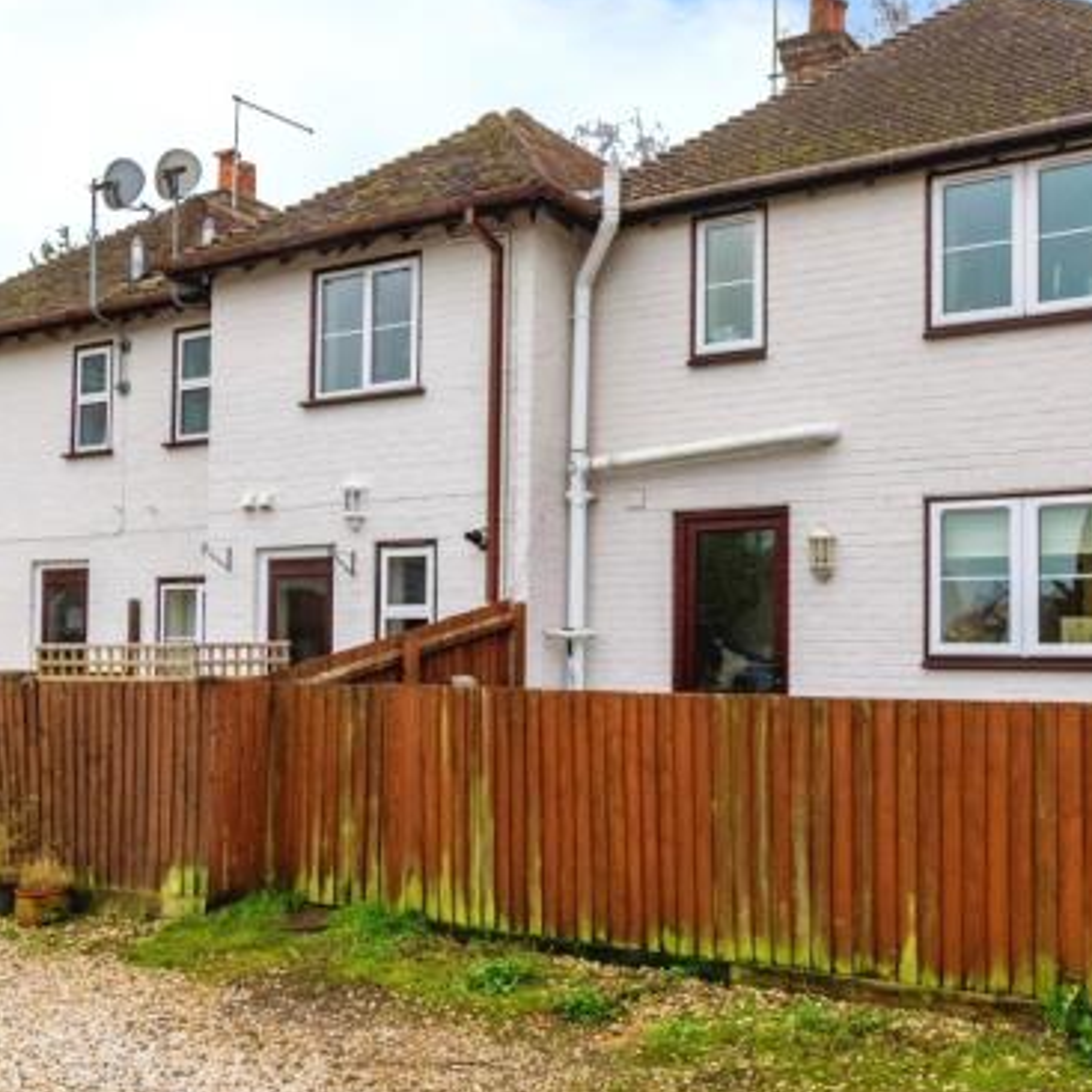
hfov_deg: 26.8
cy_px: 573
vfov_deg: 26.9
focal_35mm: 64
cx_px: 661
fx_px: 2284
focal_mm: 18
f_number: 6.3
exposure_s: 1/160
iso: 400
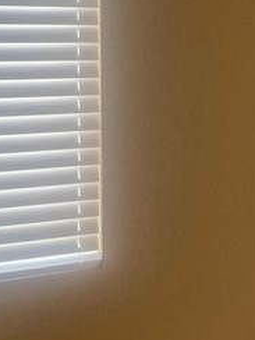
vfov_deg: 18.6
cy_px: 82
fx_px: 1031
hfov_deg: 11.2
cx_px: 654
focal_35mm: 105
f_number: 1.6
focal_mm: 5.1
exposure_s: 1/121
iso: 125
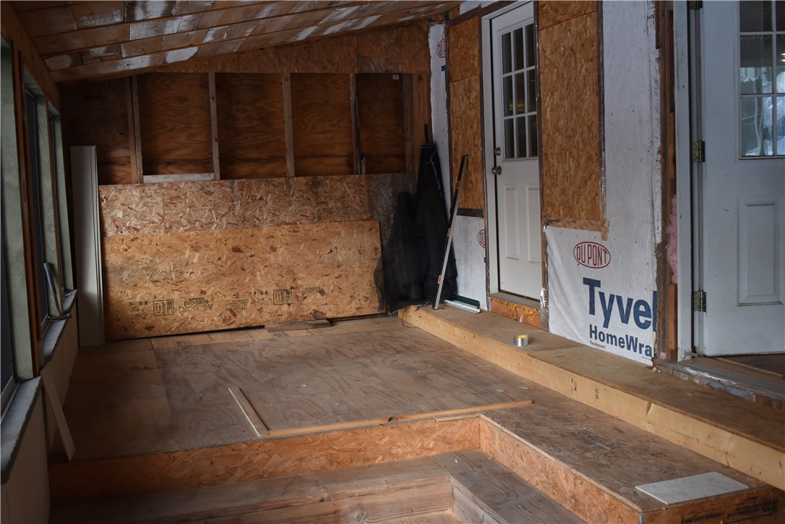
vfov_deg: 35.5
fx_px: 818
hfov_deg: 51.3
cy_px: 262
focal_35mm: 38
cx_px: 392
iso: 640
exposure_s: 1/250
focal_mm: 25
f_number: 4
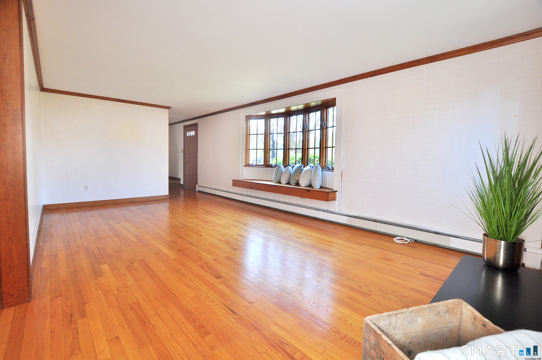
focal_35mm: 15
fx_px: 226
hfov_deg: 100.5
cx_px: 271
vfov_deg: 77.2
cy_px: 180
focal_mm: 10
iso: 640
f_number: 5
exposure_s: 1/80
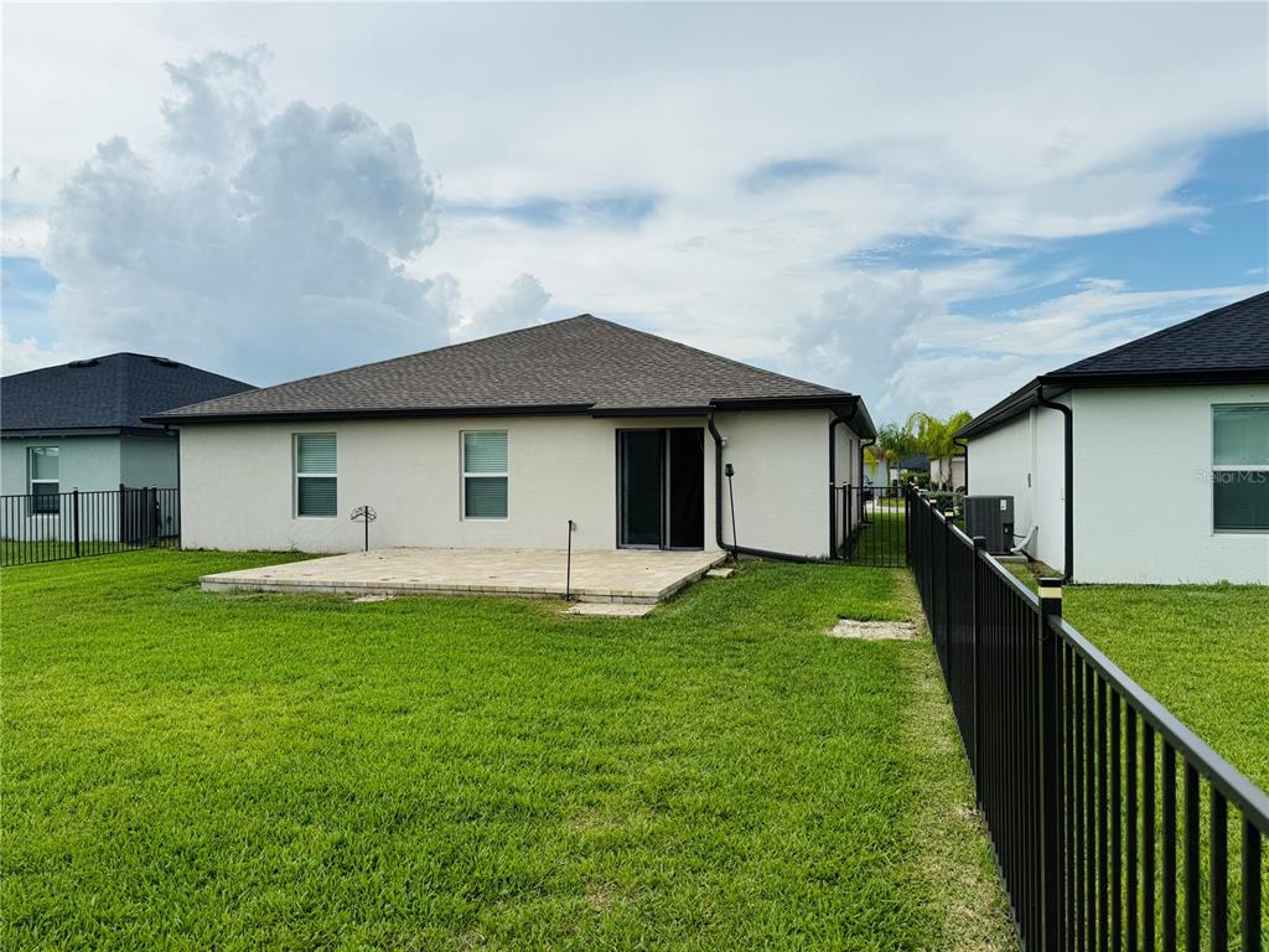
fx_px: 880
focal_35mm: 24
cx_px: 634
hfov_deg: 71.6
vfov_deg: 56.8
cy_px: 476
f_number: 1.78
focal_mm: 6.76
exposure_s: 1/4673
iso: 80
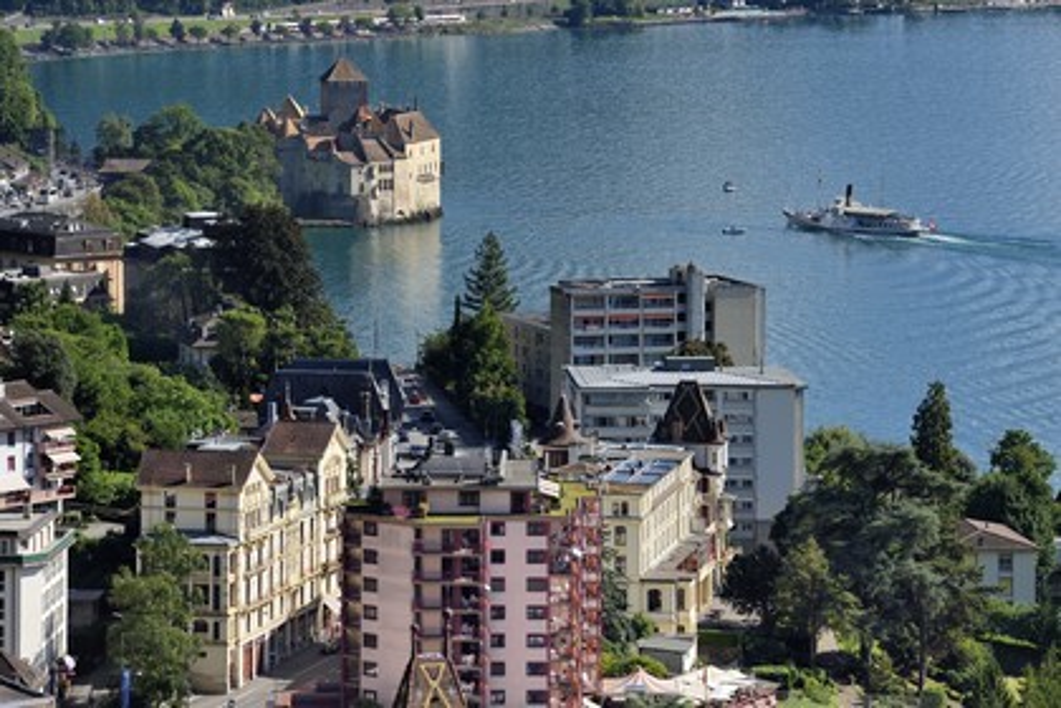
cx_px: 530
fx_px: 5894
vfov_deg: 6.9
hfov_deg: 10.3
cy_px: 354
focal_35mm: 200
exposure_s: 1/320
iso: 200
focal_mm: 200
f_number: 9
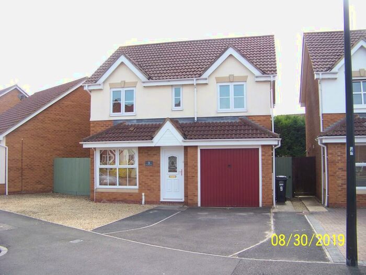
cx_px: 183
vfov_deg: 39.7
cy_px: 138
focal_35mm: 36
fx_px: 381
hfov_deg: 51.4
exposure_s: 1/400
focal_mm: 5.85
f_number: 2.8
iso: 66
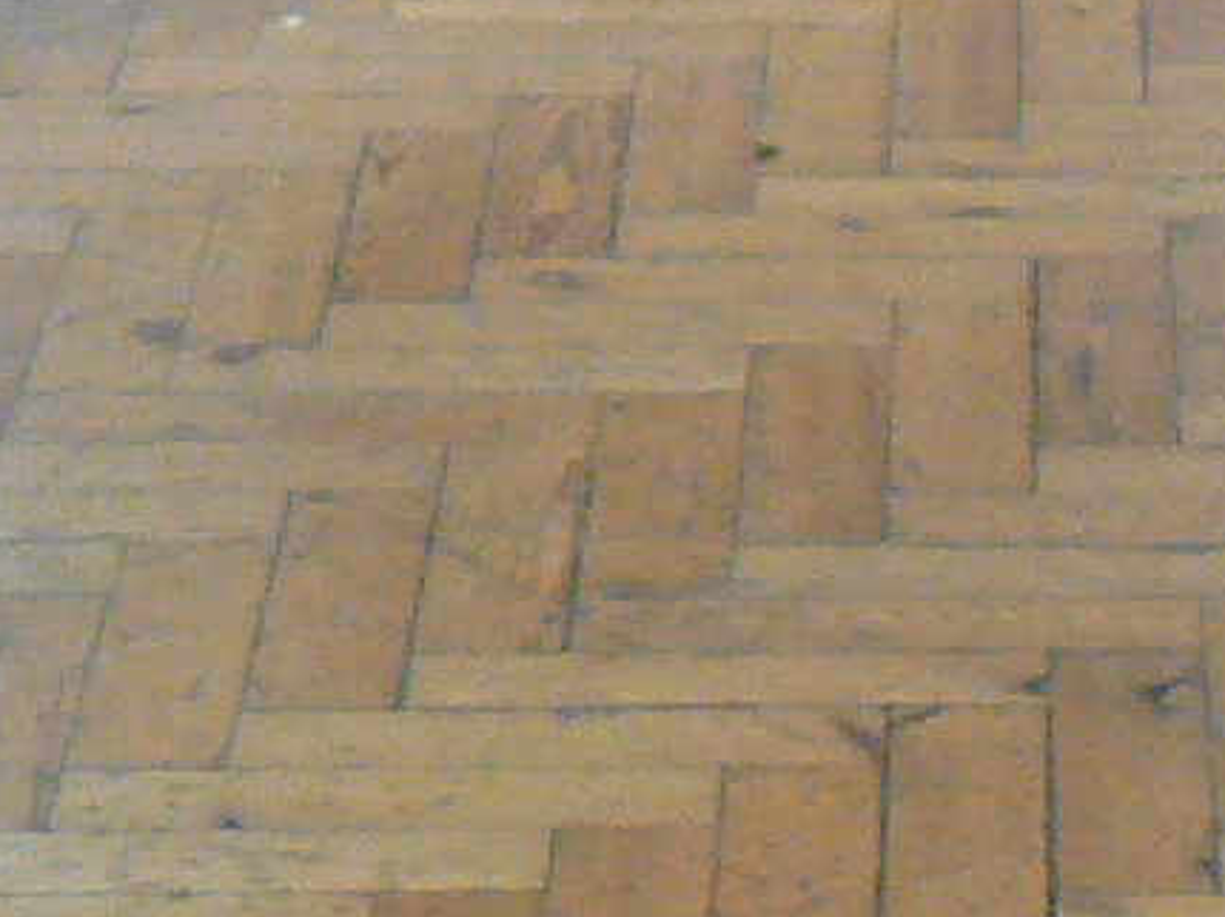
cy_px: -2065
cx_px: 1473
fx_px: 8347
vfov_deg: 5.8
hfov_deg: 8.3
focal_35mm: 236
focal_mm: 6
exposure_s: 1/50
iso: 200
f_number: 2.8
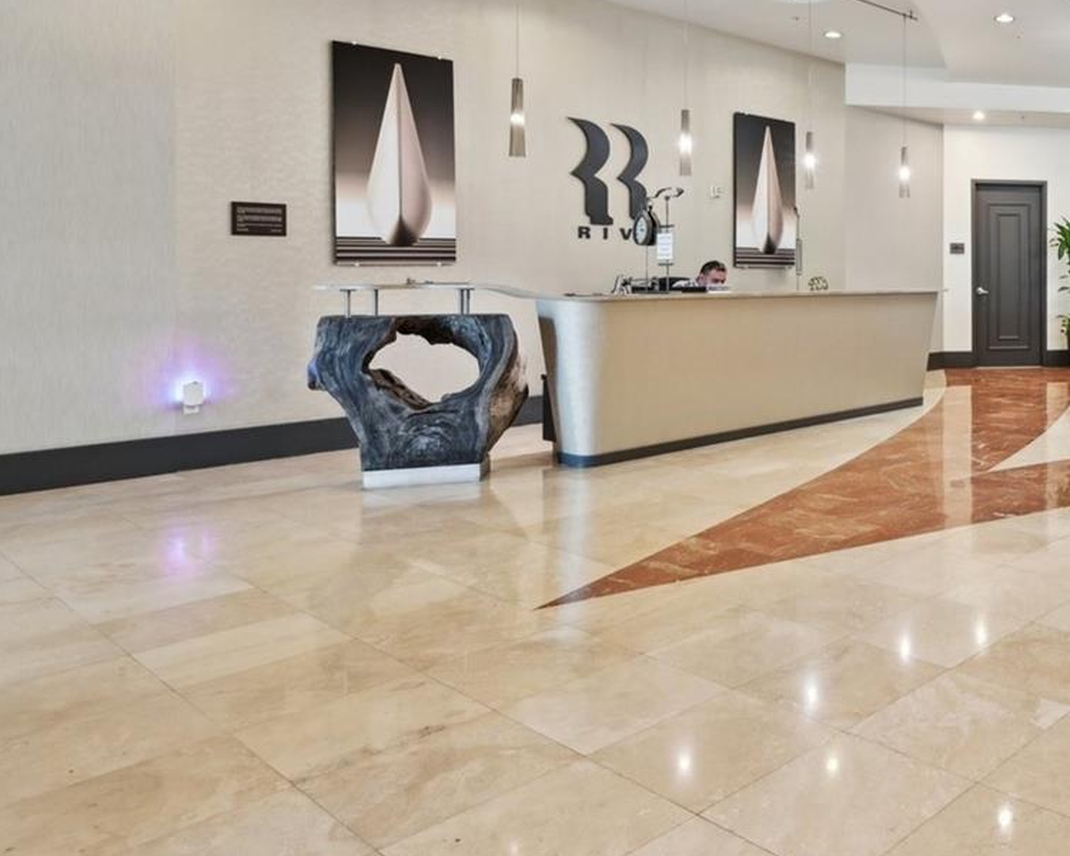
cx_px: 1047
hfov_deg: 51.2
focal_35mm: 28
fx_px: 887
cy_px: 295
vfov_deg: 50.7
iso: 400
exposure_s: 1/6
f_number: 8
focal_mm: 14
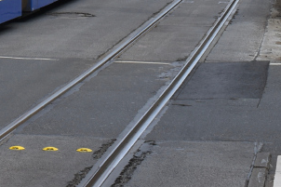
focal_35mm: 200
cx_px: -142
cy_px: -187
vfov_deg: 6.6
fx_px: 1561
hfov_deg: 10.0
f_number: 9
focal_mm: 31
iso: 200
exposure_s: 1/320
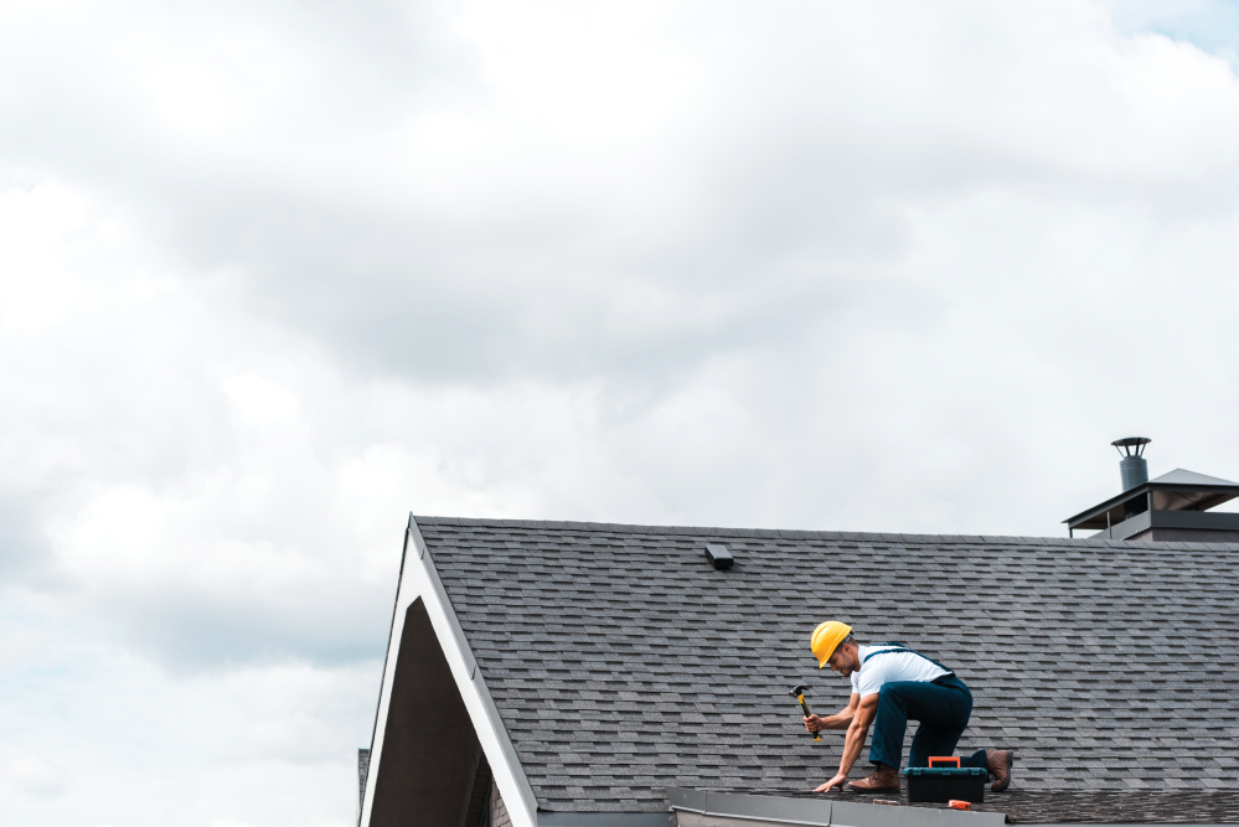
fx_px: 2410
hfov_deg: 28.8
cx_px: 620
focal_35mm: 70
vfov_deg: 19.5
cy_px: 414
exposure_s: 1/2000
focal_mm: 70
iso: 100
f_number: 3.5
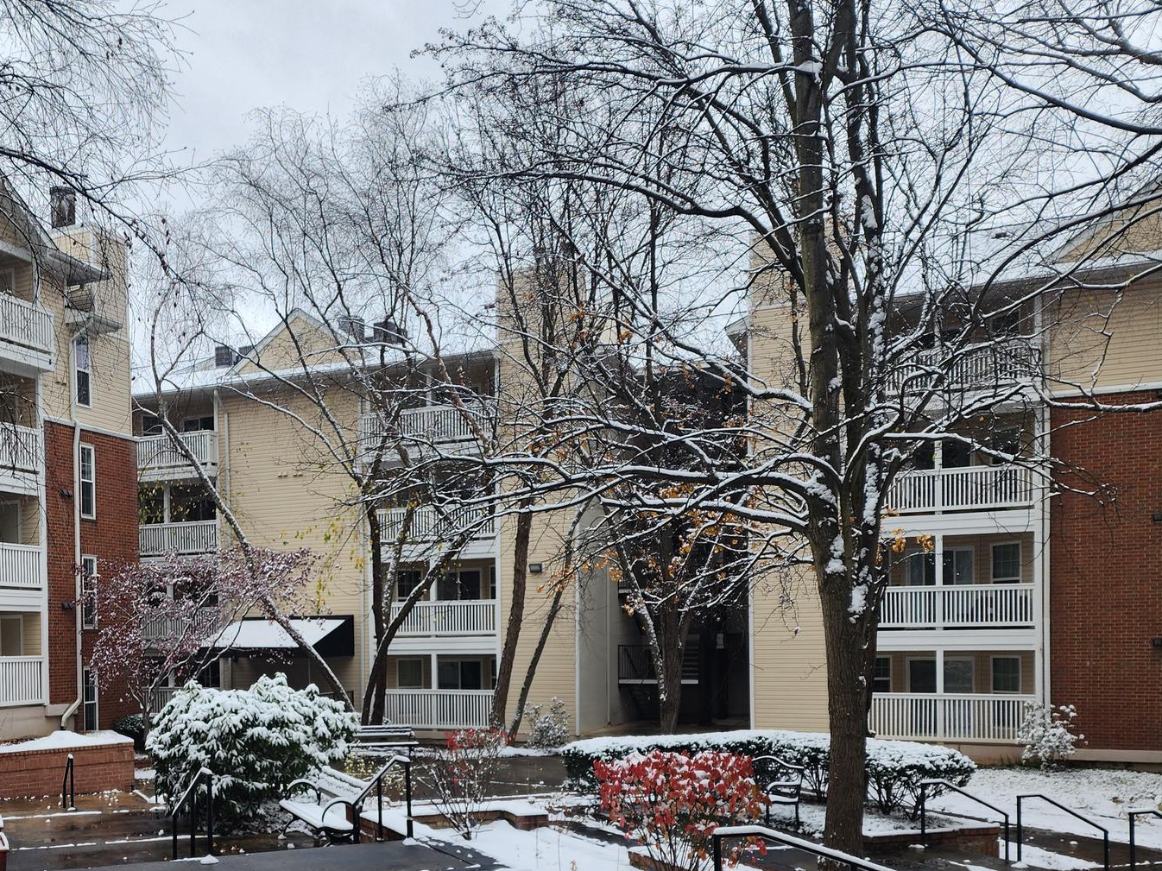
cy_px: 651
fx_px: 1175
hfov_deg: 51.5
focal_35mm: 35
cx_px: 369
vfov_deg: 39.6
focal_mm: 6.4
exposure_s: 1/180
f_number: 1.8
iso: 16
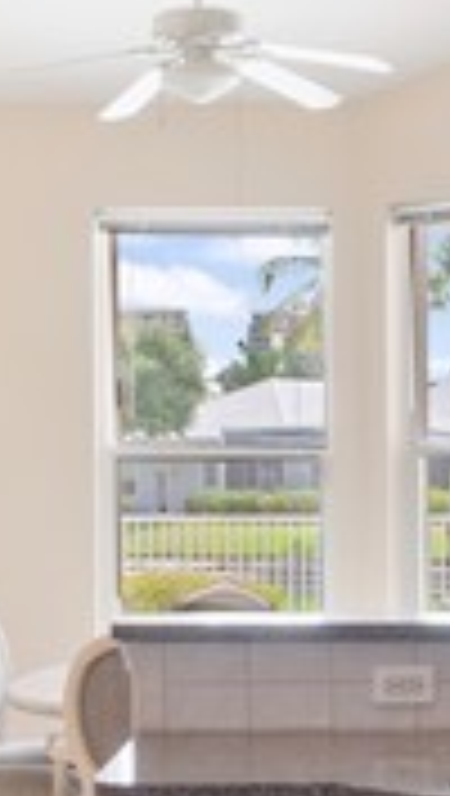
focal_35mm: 88
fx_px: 1861
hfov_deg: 13.7
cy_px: 495
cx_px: 405
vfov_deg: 24.1
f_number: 7.1
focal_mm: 7
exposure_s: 1/6
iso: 200
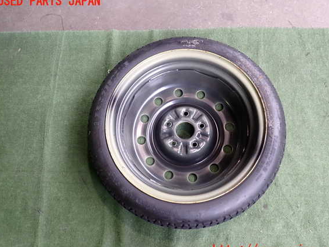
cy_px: 126
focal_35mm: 32
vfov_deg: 44.1
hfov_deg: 56.8
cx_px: 169
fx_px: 304
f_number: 2.3
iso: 200
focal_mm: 5.4
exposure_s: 1/50
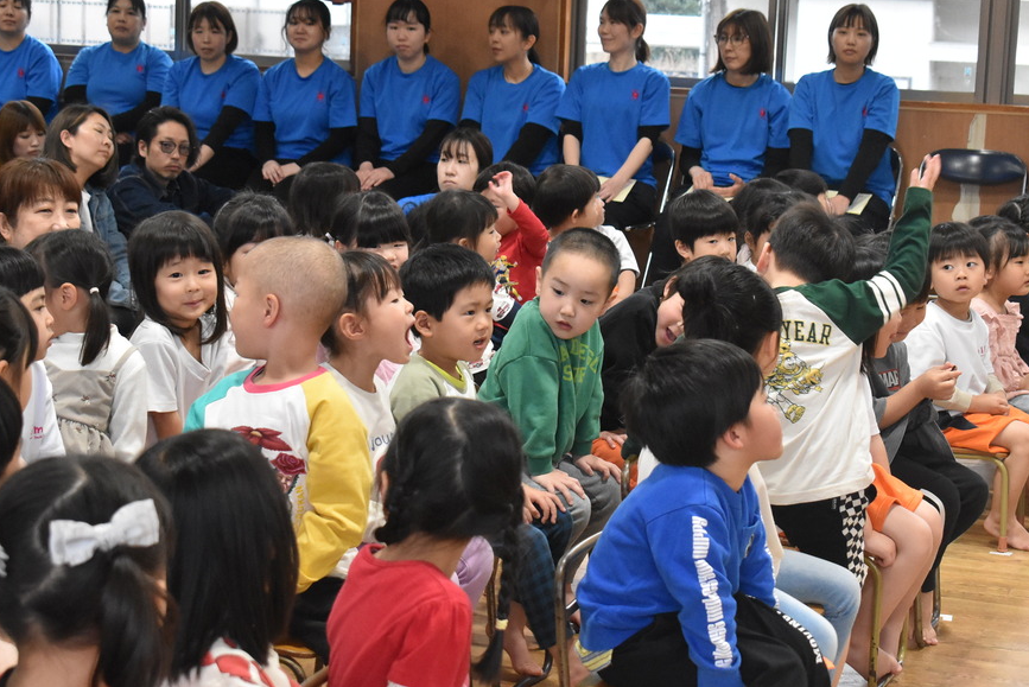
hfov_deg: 24.5
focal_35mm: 83
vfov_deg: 16.5
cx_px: 537
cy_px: 364
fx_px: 2373
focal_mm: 48
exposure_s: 1/160
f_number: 6.3
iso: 4000
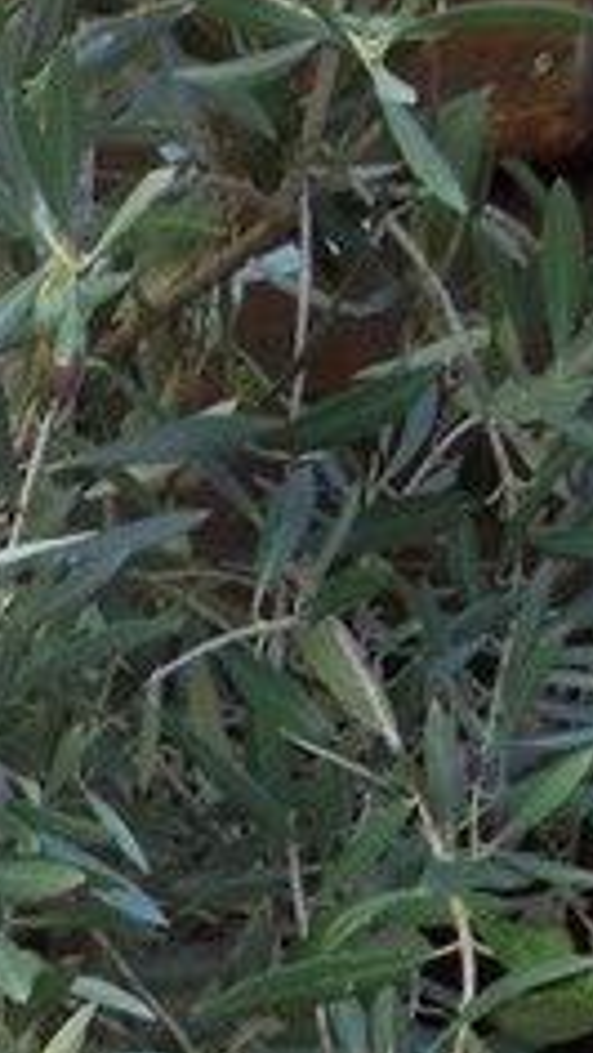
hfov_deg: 7.2
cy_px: 1883
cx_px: -885
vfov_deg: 12.5
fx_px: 4410
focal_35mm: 158
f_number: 4.2
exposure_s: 1/60
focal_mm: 6.9
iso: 100
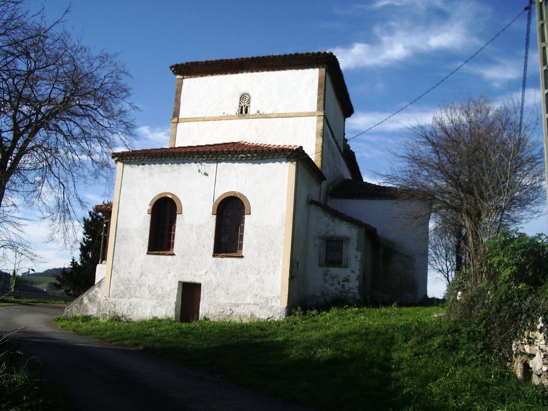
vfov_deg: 40.7
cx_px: 274
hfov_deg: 52.6
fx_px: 554
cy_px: 206
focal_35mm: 35
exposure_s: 1/500
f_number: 4.3
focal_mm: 5.8
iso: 50
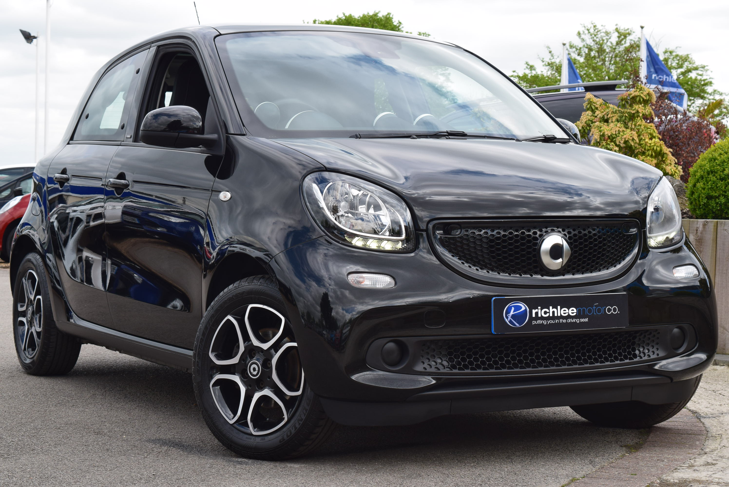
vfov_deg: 19.0
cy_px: 244
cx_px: 364
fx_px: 1459
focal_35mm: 72
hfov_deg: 28.1
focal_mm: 48
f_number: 10
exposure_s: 1/250
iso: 400
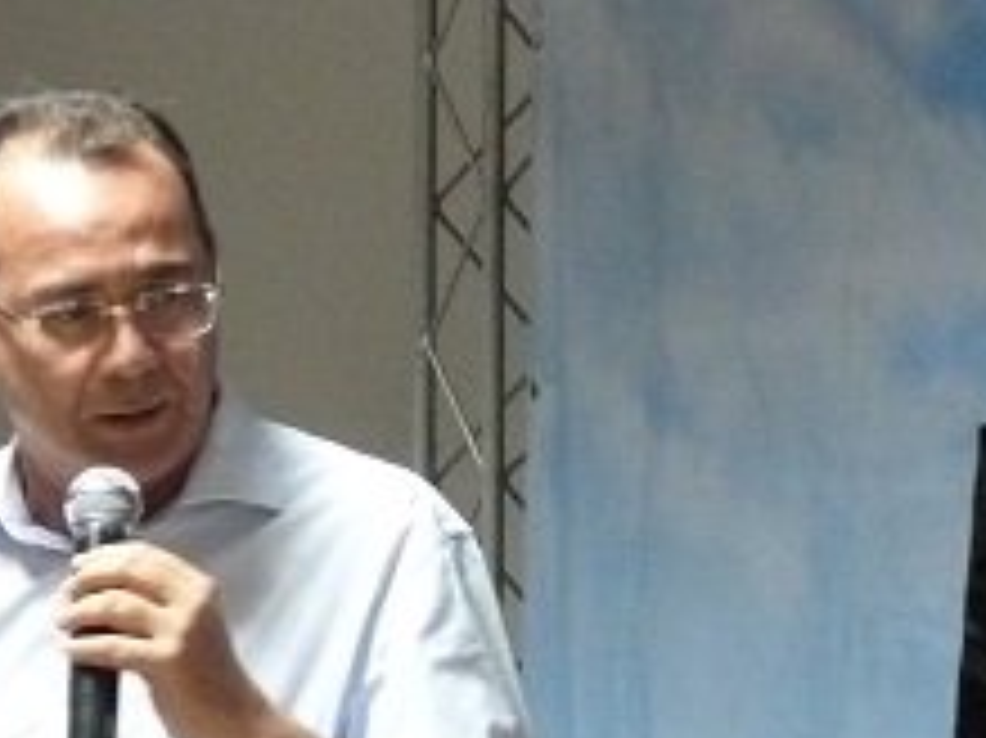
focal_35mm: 367
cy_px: 880
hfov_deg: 5.4
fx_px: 10448
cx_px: 734
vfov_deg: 4.0
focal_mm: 23.8
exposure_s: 1/15
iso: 800
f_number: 3.6
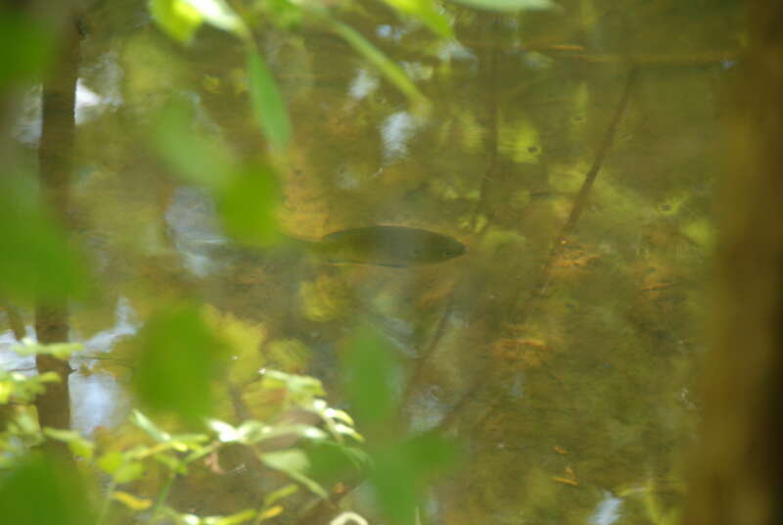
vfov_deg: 6.1
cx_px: 392
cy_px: 262
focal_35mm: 225
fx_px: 4901
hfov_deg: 9.1
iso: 200
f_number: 5.6
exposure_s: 1/10
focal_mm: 150
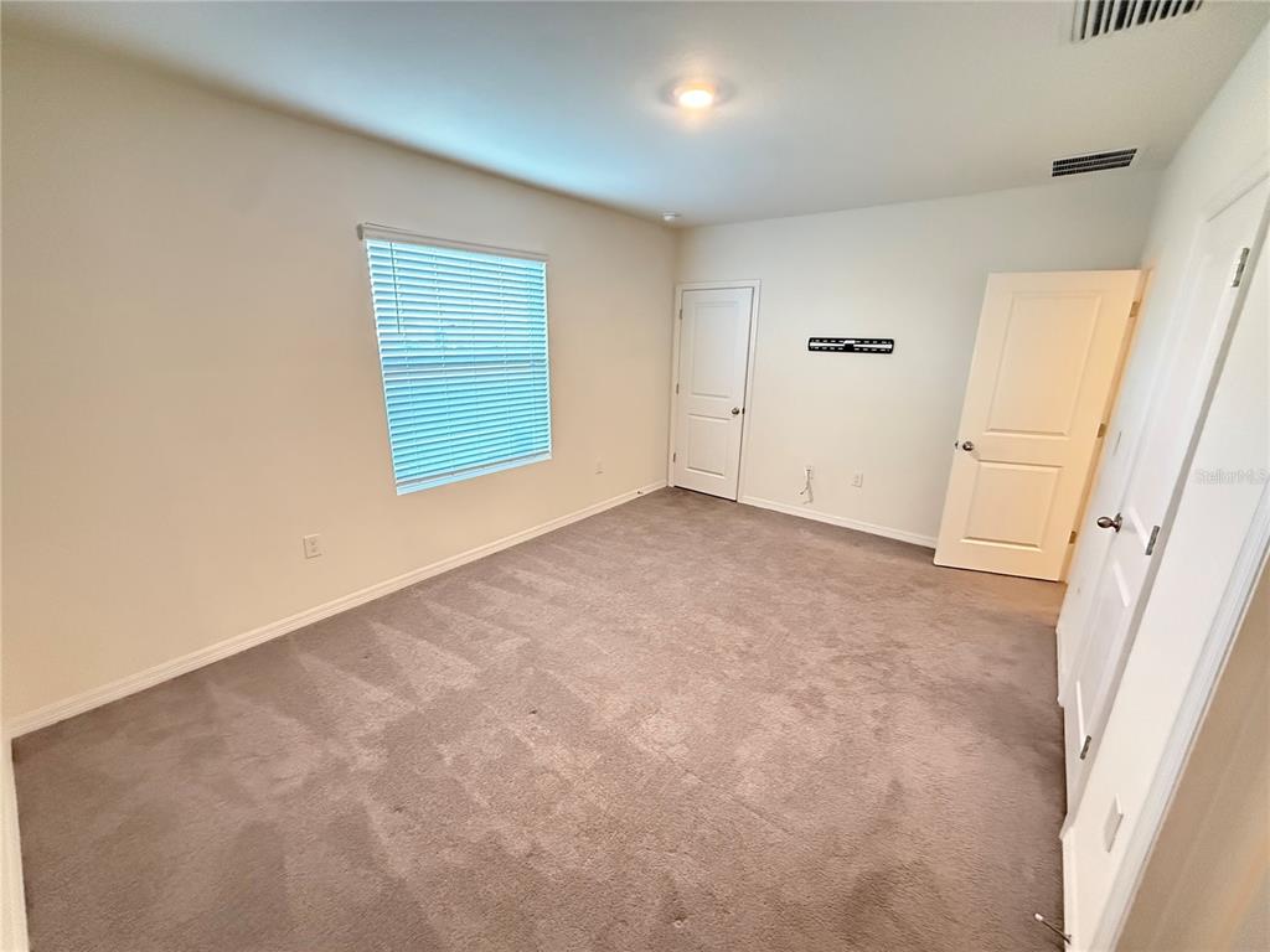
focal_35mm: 14
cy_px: 476
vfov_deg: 85.7
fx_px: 514
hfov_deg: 102.1
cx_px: 635
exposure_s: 1/60
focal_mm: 2.22
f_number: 2.2
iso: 1250
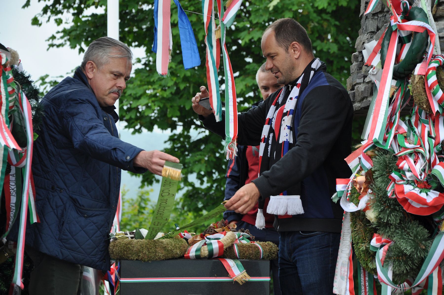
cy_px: 148
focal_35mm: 158
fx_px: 1940
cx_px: 222
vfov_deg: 8.7
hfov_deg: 13.1
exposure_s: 1/100
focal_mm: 105
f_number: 5.6
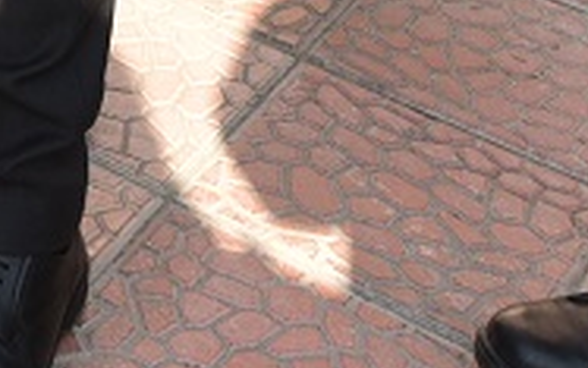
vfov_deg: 7.9
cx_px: -635
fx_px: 2100
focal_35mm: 131
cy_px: -914
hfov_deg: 13.4
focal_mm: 16
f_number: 6.3
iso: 100
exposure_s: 1/125
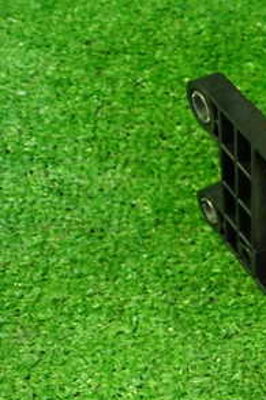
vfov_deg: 31.2
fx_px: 710
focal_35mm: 64
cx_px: 387
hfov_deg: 18.9
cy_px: 263
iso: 800
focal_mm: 5.4
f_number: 2.3
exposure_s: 1/25
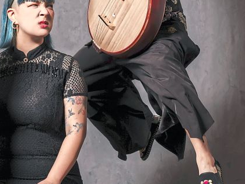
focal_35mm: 156
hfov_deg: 12.6
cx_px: 59
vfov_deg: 9.5
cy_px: 86
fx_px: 1104
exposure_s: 1/200
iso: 80
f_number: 5.6
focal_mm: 55
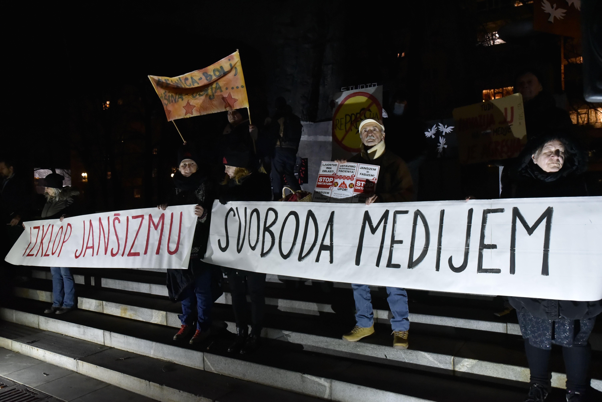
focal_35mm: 29
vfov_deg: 45.0
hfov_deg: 63.6
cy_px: 201
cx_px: 301
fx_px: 485
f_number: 4
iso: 3200
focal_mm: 29
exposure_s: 1/100
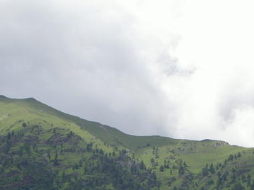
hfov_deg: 10.5
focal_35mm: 188
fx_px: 1380
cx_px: 117
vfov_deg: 7.9
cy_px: 170
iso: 50
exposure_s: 1/200
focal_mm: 17.4
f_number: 6.8
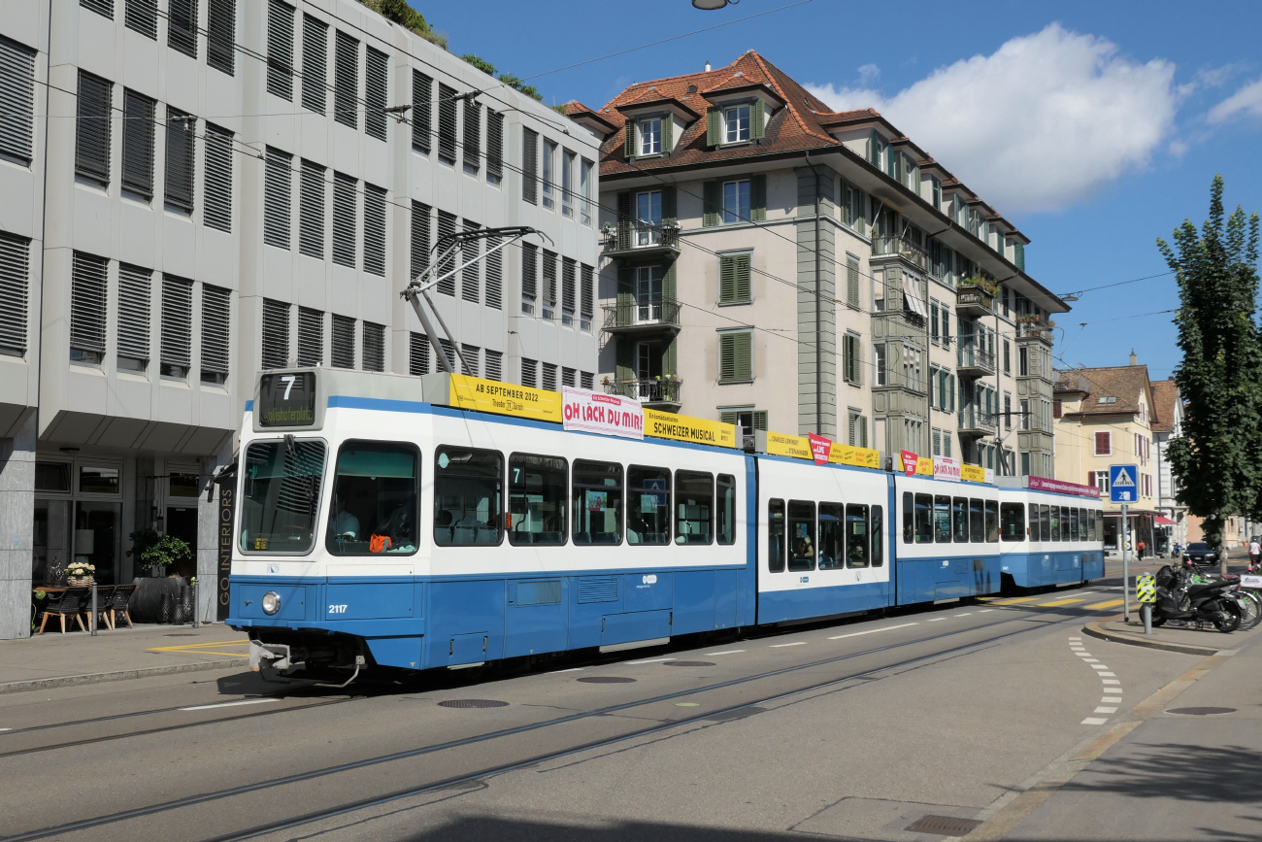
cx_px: 631
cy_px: 421
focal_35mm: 36
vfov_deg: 36.9
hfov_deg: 53.1
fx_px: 1262
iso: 200
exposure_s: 1/800
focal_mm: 13.1
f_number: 7.1
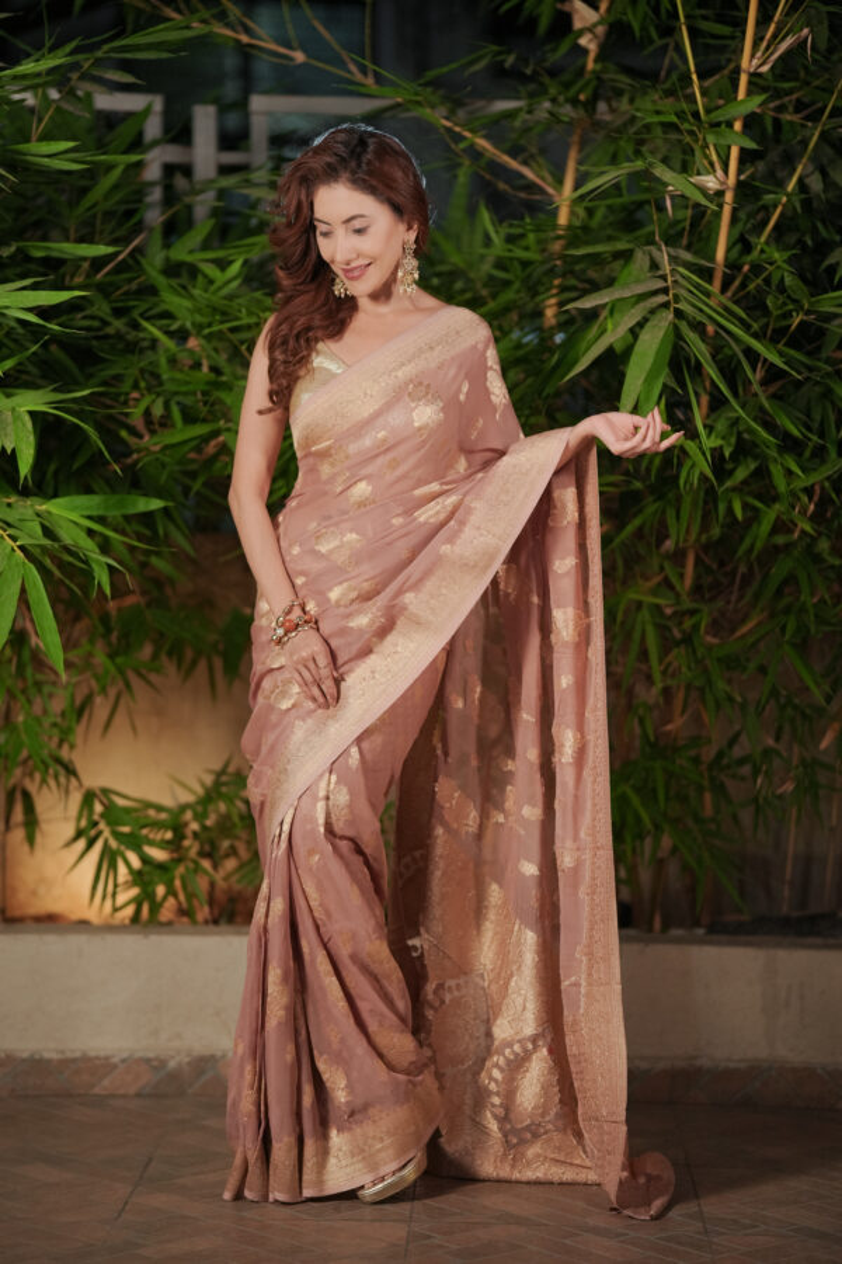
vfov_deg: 23.9
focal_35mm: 85
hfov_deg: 16.1
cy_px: 632
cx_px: 421
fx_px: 2982
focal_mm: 85
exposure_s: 1/800
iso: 640
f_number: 1.4
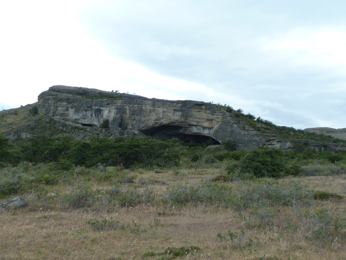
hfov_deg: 46.8
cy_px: 130
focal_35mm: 40
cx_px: 173
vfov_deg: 36.0
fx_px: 400
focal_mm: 6.5
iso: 80
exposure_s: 1/160
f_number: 3.6
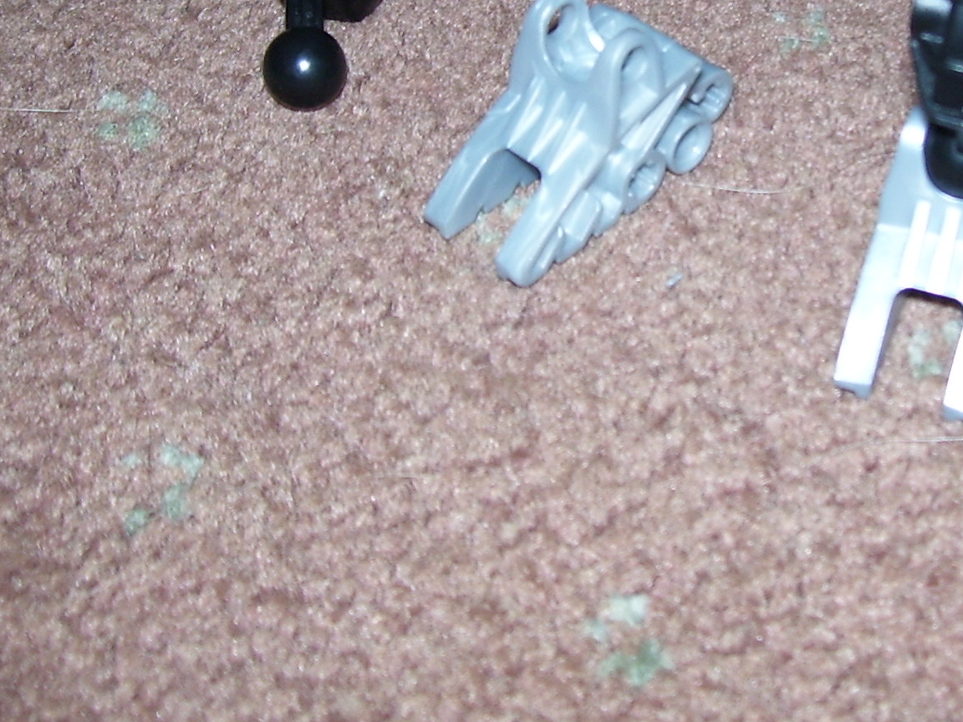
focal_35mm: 72
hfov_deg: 26.8
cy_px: 114
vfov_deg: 20.2
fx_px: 2003
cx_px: 675
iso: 80
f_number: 2.7
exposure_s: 1/60
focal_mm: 6
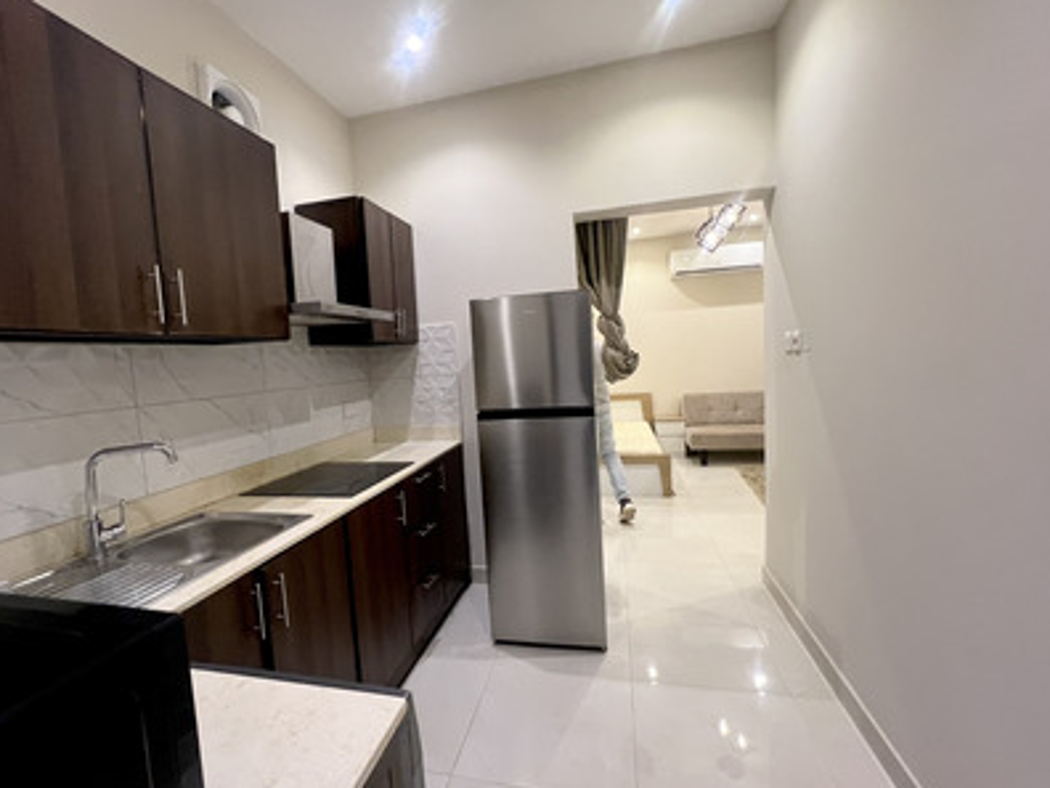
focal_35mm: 15
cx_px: 487
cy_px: 399
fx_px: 455
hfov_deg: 98.0
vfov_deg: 81.7
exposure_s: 1/50
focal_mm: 1.57
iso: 320
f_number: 1.8
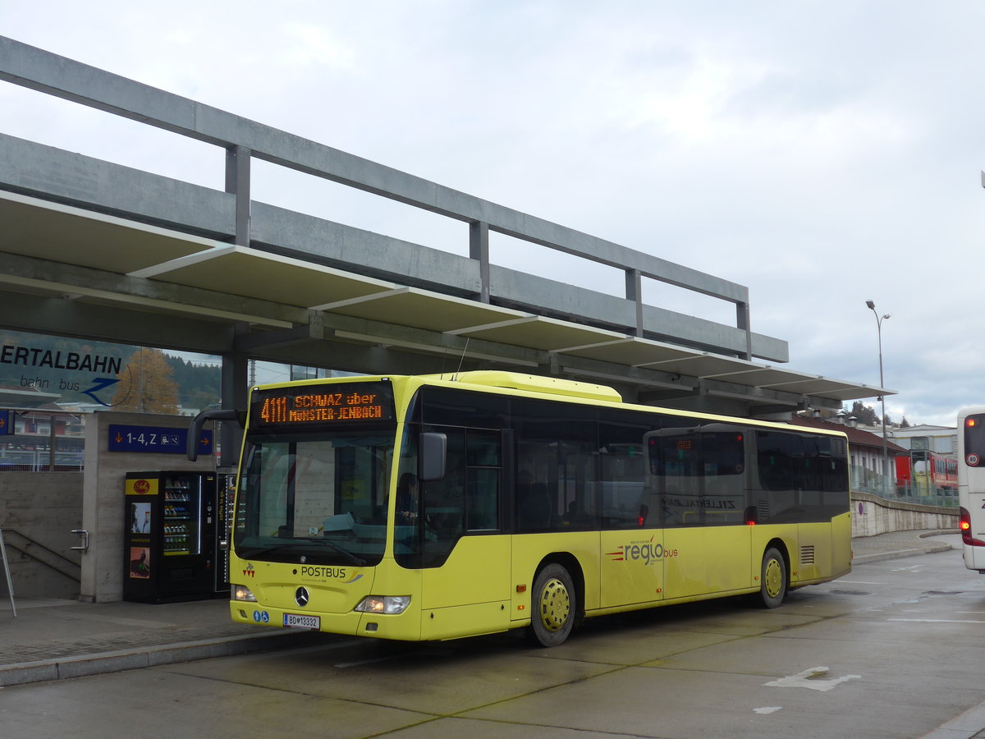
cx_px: 492
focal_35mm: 41
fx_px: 1167
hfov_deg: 45.8
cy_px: 370
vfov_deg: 35.1
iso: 80
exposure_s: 1/500
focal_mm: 8.4
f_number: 2.8
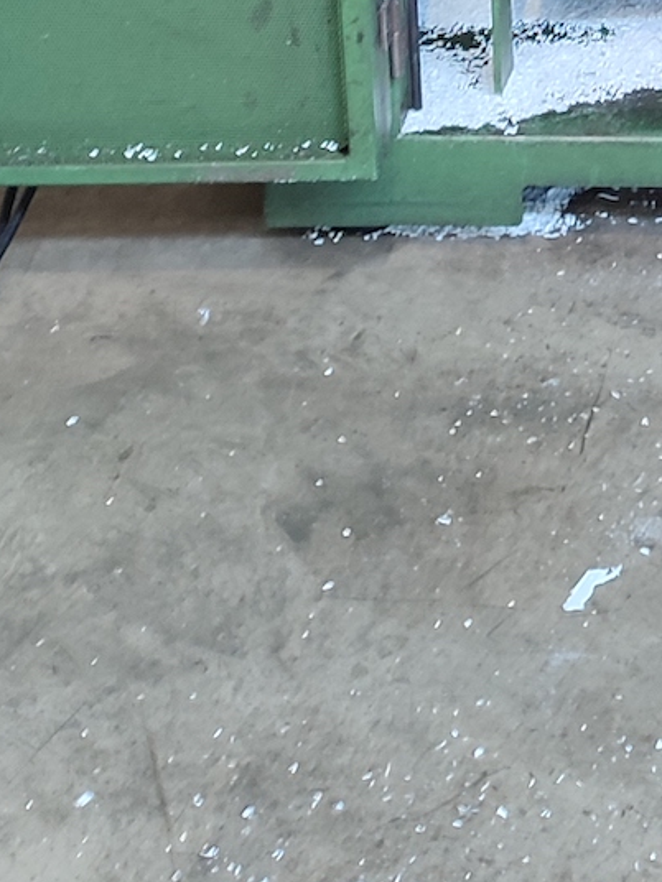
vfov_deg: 18.7
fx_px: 2193
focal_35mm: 86
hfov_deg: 16.0
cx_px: 927
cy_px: -610
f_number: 1.89
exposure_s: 1/33
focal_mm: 5.89
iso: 509
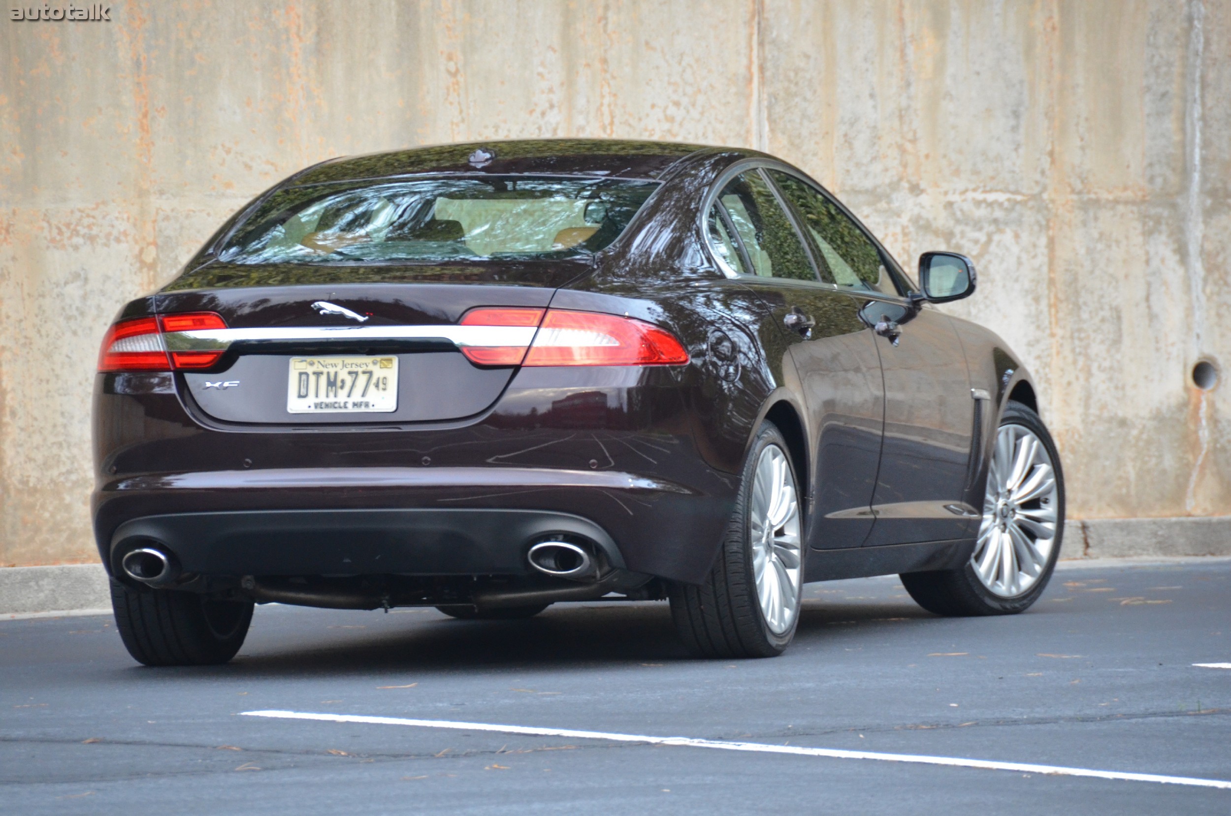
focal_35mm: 300
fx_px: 10237
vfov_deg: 4.6
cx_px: 616
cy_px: 408
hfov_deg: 6.9
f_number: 5.6
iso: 1600
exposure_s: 1/40
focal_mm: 200
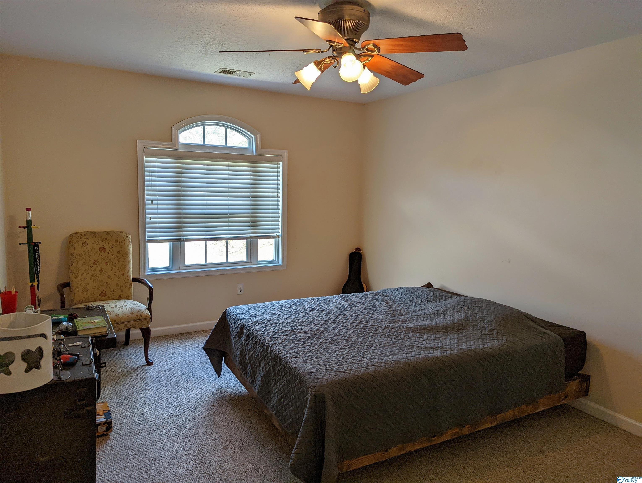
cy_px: 242
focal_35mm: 24
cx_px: 321
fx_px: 446
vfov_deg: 56.9
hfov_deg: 71.5
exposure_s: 1/120
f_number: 1.85
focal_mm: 6.81
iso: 73
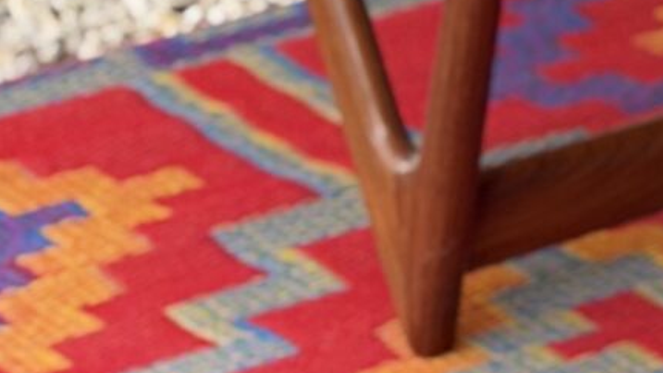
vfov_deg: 3.9
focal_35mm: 311
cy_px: 26
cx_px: 1468
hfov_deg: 6.7
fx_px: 5468
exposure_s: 1/429
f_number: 1.78
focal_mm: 6.76
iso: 64
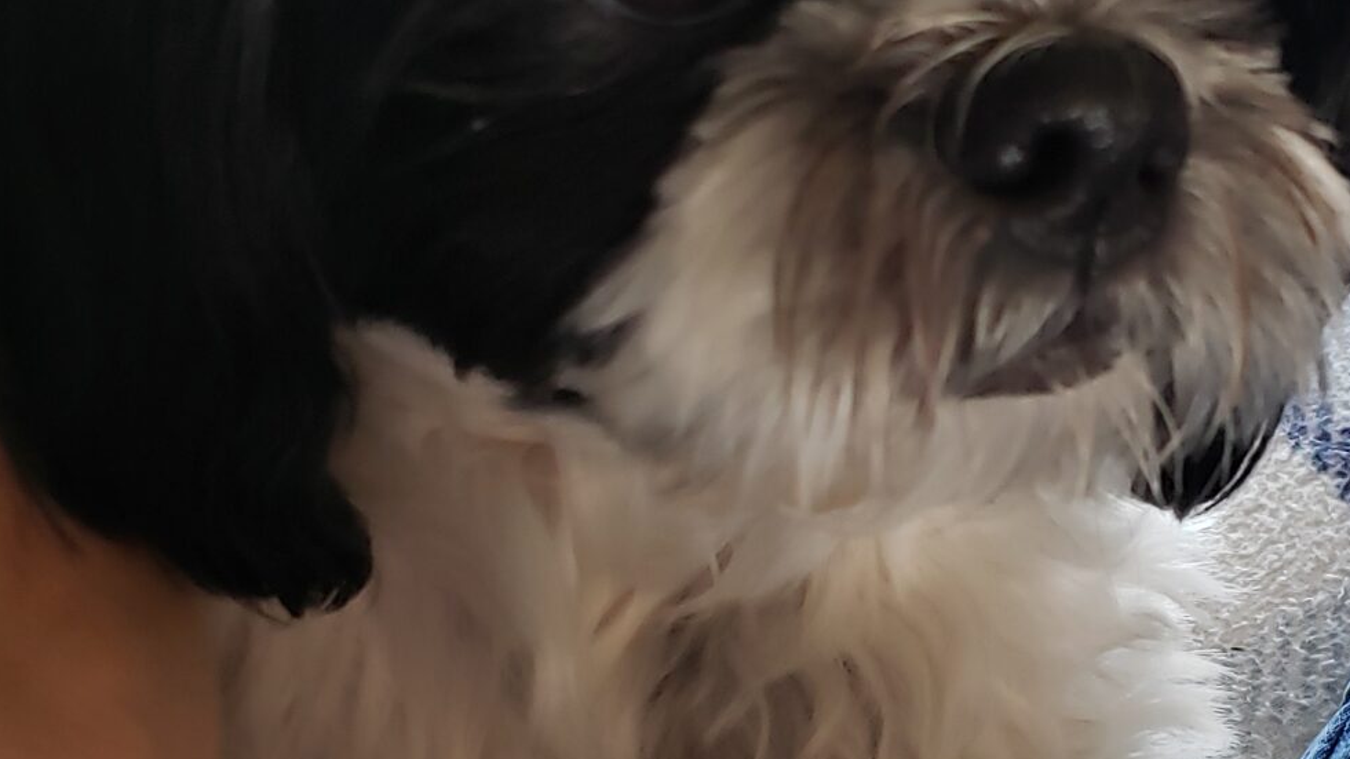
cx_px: 1051
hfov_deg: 28.1
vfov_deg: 16.2
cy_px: 548
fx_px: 2649
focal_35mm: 74
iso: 250
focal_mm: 4.3
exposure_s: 1/41
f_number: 1.5
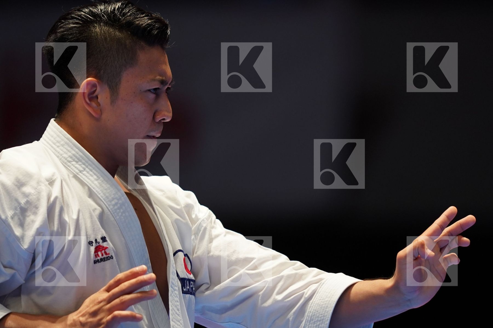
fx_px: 8216
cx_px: 246
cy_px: 164
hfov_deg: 3.4
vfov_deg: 2.3
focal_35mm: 600
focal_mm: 400
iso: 1000
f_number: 2.8
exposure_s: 1/500
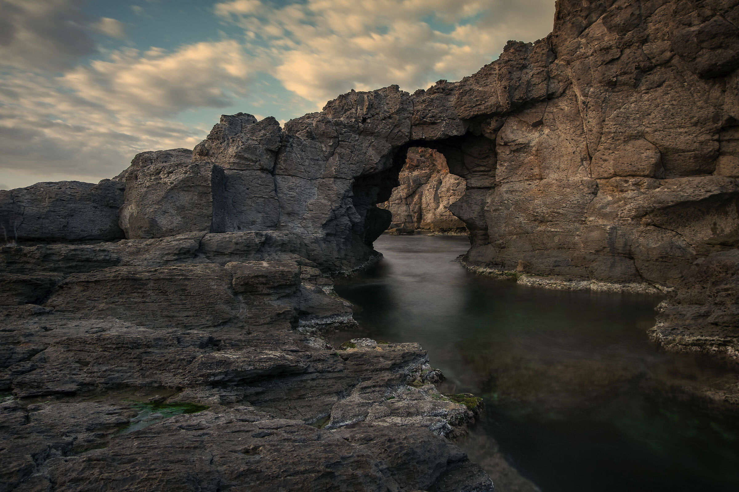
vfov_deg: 53.1
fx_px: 493
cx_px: 370
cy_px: 246
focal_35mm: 24
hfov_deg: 73.7
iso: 200
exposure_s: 8
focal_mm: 16
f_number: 6.4
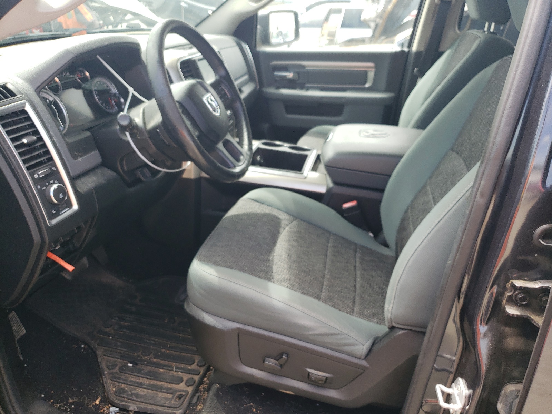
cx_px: 276
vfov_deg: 53.1
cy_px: 207
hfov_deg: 67.3
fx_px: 415
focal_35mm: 26
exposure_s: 1/312
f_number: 1.5
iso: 50
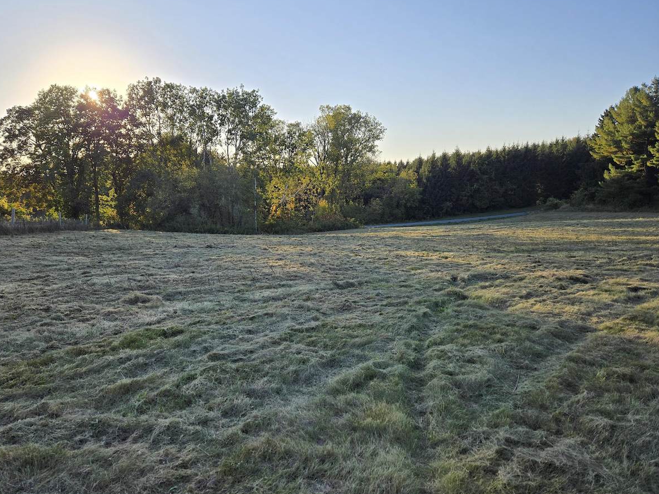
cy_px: 233
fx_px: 476
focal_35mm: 25
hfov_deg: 69.3
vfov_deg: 54.8
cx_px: 308
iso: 25
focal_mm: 5.4
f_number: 1.8
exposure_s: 1/1761
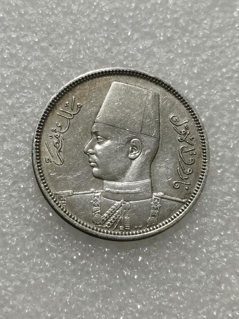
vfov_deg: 23.0
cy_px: 130
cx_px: 102
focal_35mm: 85
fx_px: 782
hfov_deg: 17.4
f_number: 1.8
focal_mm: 5.58
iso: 64
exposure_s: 1/90
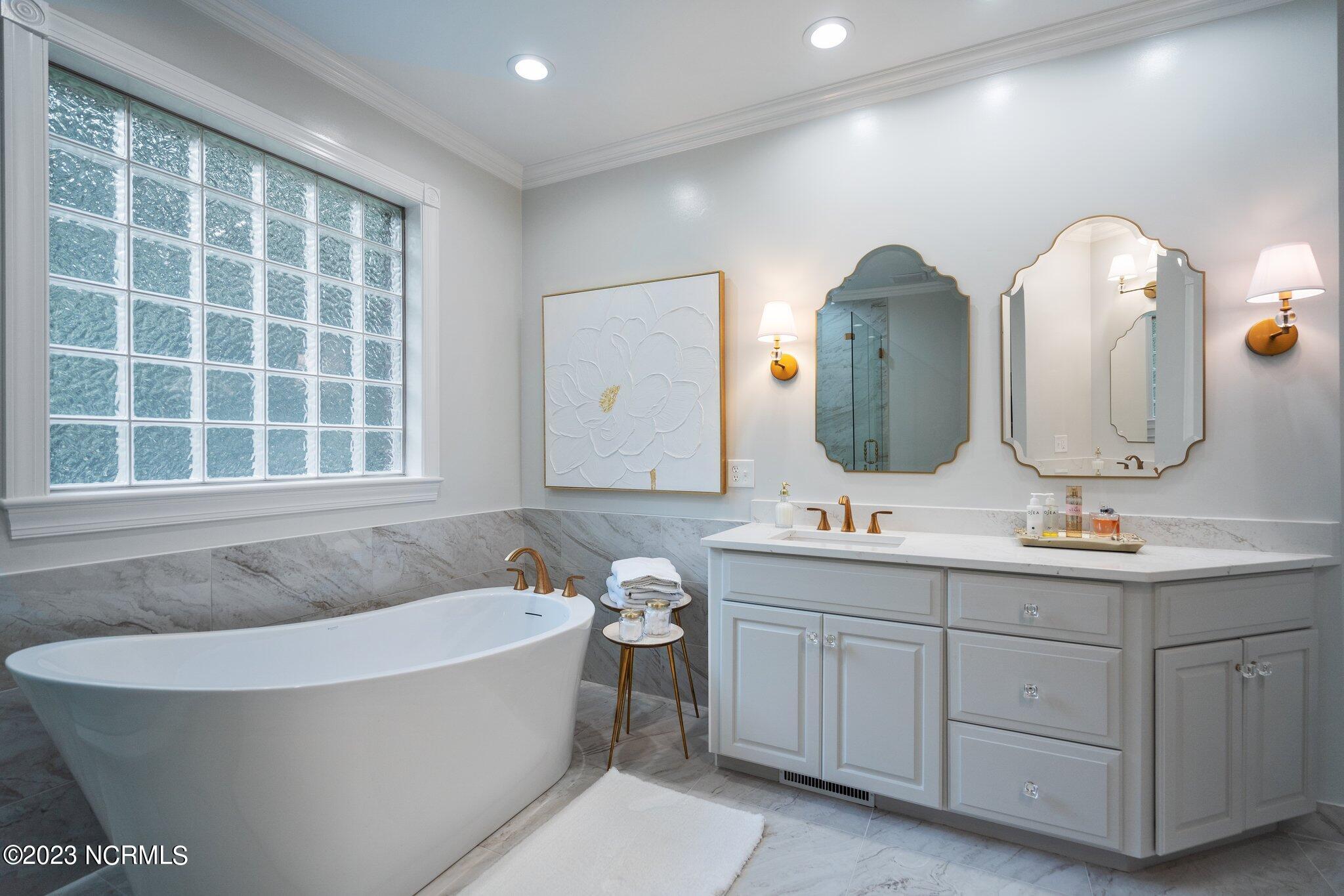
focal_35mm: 16
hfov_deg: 96.7
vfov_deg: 73.7
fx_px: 597
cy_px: 448
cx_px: 672
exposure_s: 1/100
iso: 250
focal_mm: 16
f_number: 4
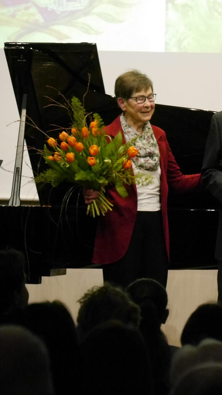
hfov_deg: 4.3
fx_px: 2962
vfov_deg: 7.6
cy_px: 198
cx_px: 230
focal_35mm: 283
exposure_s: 1/80
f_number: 5.4
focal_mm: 97
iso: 3200
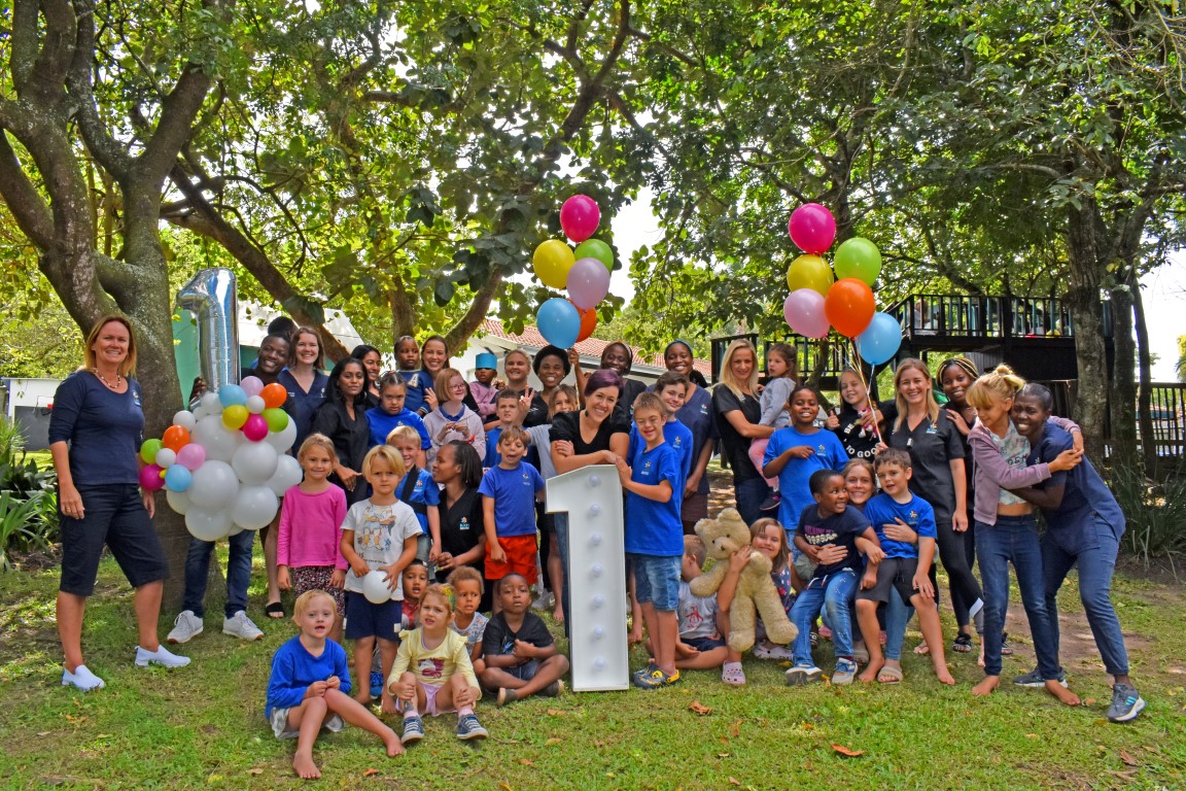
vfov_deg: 43.6
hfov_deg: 61.9
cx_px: 593
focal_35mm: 30
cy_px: 396
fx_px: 988
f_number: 16
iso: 400
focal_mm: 20
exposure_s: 1/200
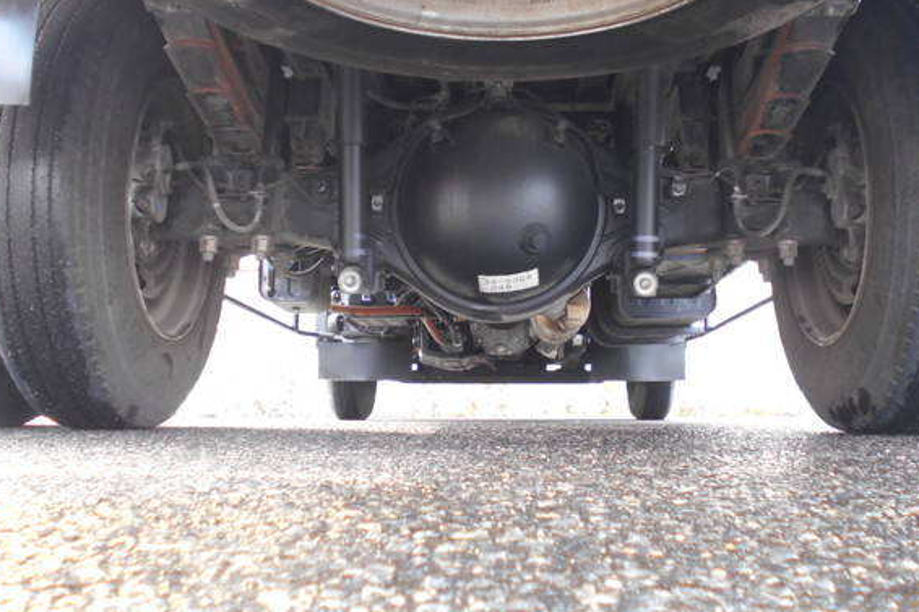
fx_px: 1021
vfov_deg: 33.3
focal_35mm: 40
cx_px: 500
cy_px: 244
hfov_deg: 48.4
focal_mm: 5.8
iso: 200
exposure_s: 1/30
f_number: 3.6
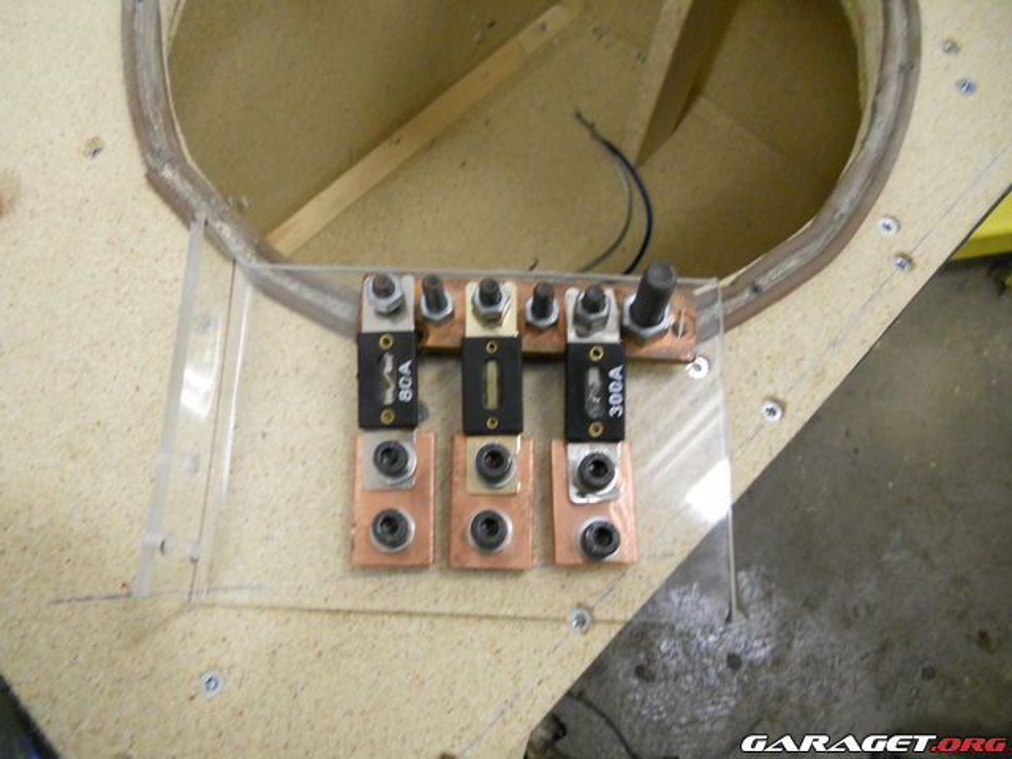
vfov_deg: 51.4
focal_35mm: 27
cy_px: 380
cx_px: 506
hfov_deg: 65.3
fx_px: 789
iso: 400
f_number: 3.2
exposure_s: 1/30
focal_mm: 4.9
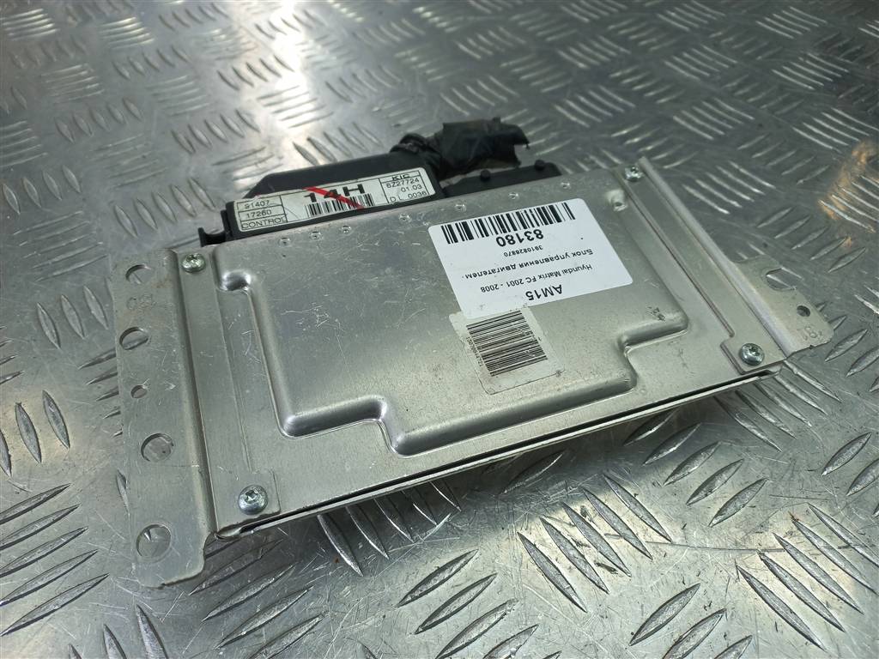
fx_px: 635
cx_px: 440
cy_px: 330
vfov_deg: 54.9
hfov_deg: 69.4
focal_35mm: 25
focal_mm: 4.6
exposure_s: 1/50
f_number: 1.8
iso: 40
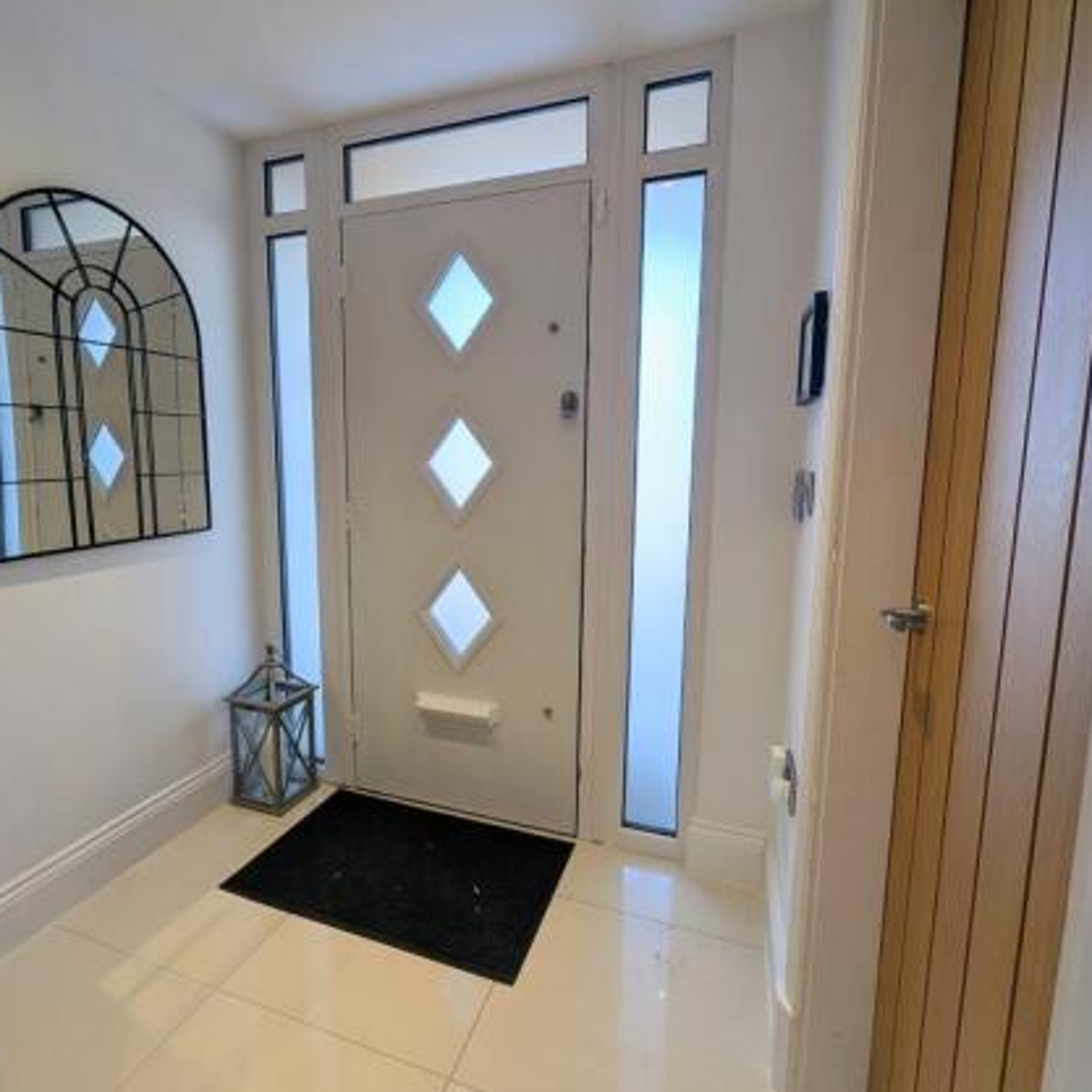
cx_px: 477
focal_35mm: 16
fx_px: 571
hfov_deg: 87.0
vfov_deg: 87.4
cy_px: 530
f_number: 2.2
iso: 50
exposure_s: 1/160
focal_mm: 1.95
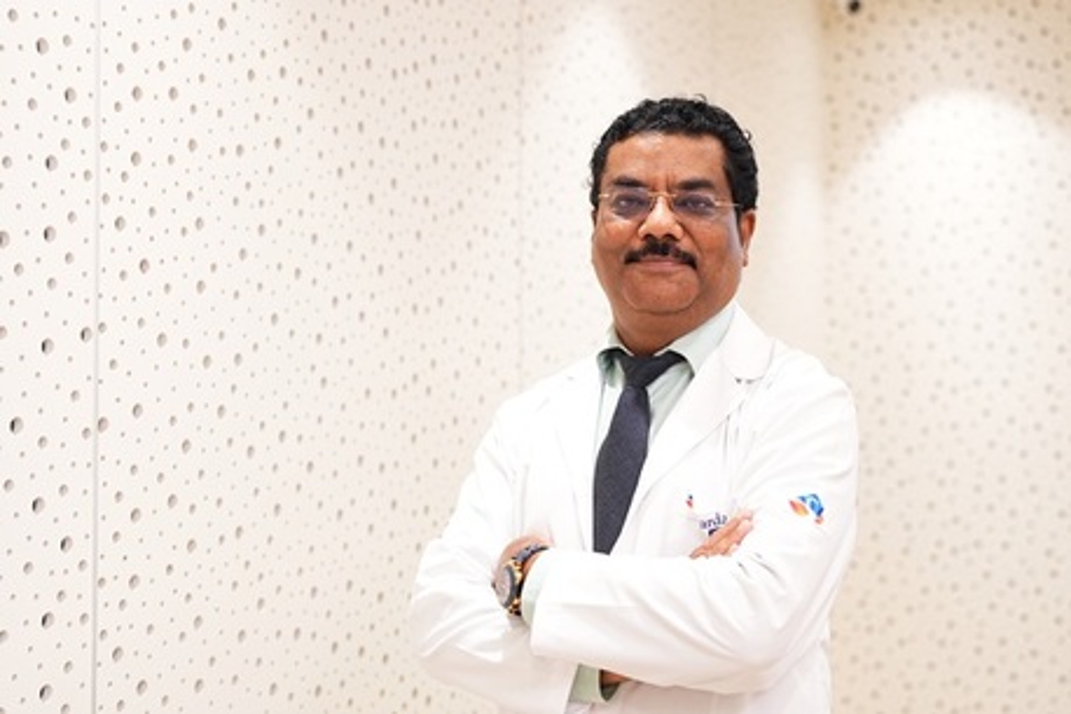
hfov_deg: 37.9
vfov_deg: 25.7
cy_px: 357
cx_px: 536
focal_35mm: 52
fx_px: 1561
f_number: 2
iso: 250
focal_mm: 35
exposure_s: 1/100
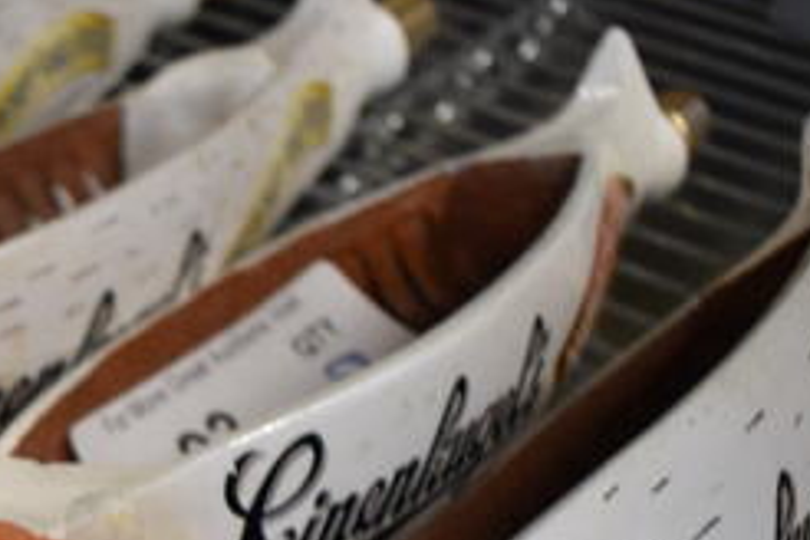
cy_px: 659
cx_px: -89
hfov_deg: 27.4
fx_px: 1507
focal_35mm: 67
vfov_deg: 19.1
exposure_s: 1/60
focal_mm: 18
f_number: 4
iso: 1100
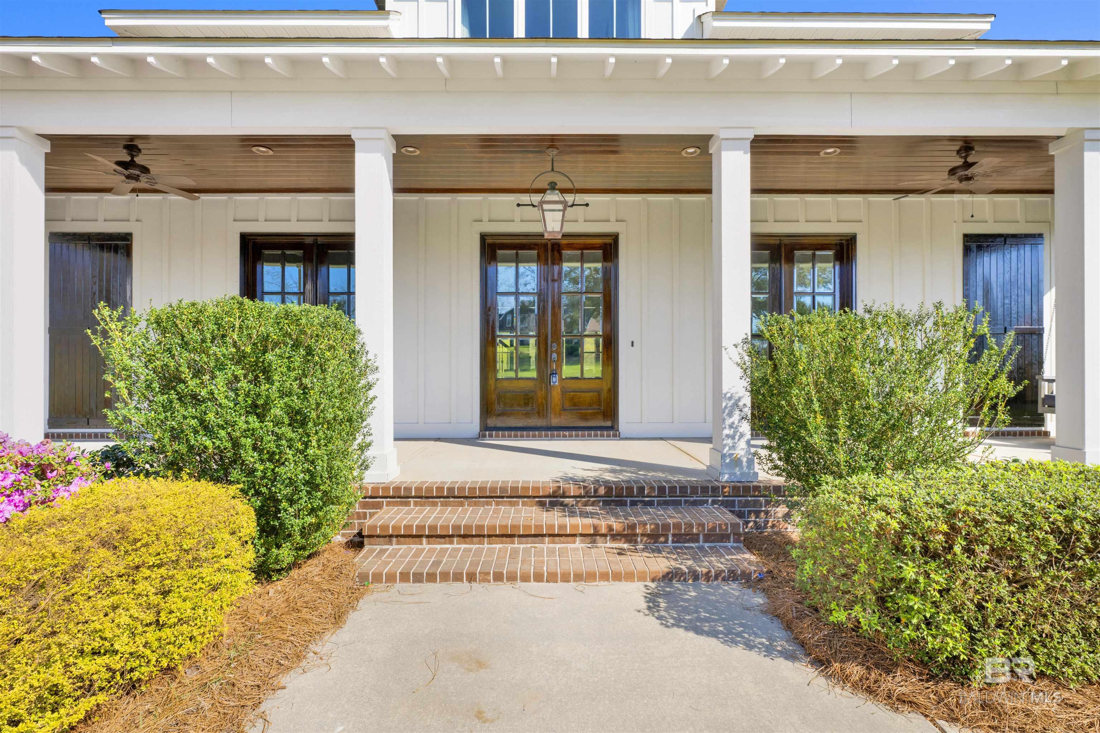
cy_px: 366
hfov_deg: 96.7
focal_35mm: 16
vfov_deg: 73.7
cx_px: 550
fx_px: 489
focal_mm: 16
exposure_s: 1/320
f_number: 11
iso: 400
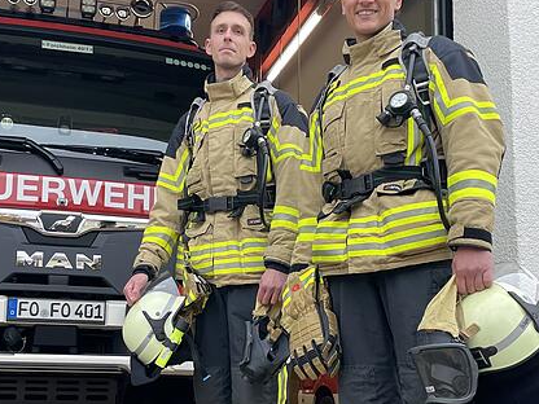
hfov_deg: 38.1
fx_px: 779
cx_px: 229
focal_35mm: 50
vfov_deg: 28.9
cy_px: 268
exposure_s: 1/116
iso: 32
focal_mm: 4.2
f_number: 1.6
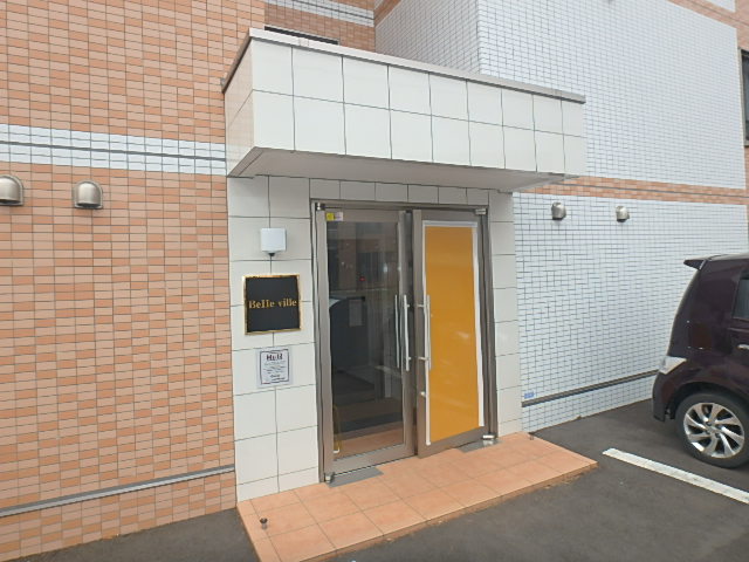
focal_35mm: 21
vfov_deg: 63.4
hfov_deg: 79.0
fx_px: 454
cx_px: 374
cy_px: 281
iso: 125
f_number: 3.5
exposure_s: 1/400
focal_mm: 3.7
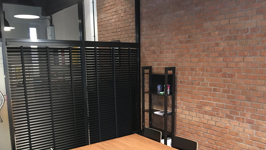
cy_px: 103
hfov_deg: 56.6
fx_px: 247
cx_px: 138
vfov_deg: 33.3
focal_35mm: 35
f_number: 2.2
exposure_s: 1/4
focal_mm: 4.15
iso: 200
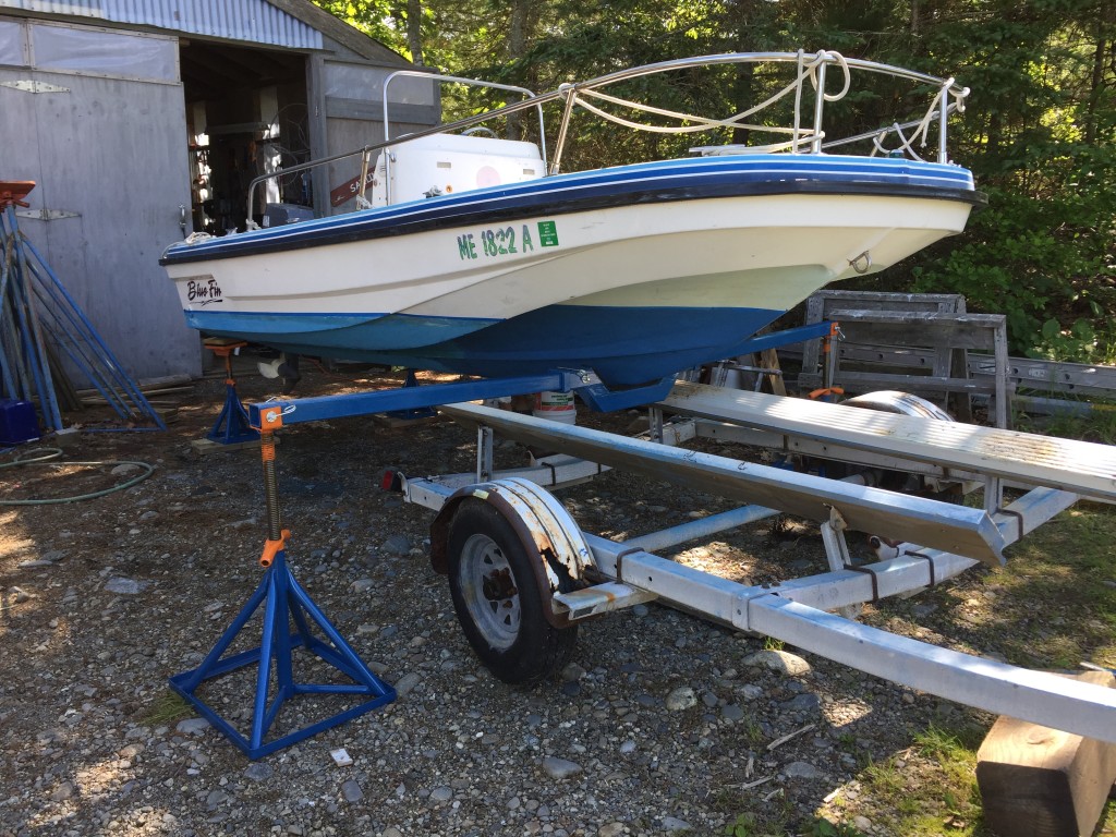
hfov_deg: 61.7
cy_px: 418
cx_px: 558
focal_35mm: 29
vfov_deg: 48.2
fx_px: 935
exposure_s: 1/201
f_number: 2.2
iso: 32
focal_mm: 4.15
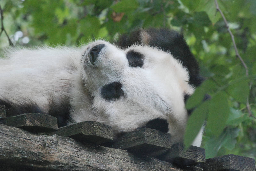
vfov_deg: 4.2
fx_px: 2349
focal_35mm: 330
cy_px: 86
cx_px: 128
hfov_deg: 6.2
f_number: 14
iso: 1600
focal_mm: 220
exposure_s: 1/160
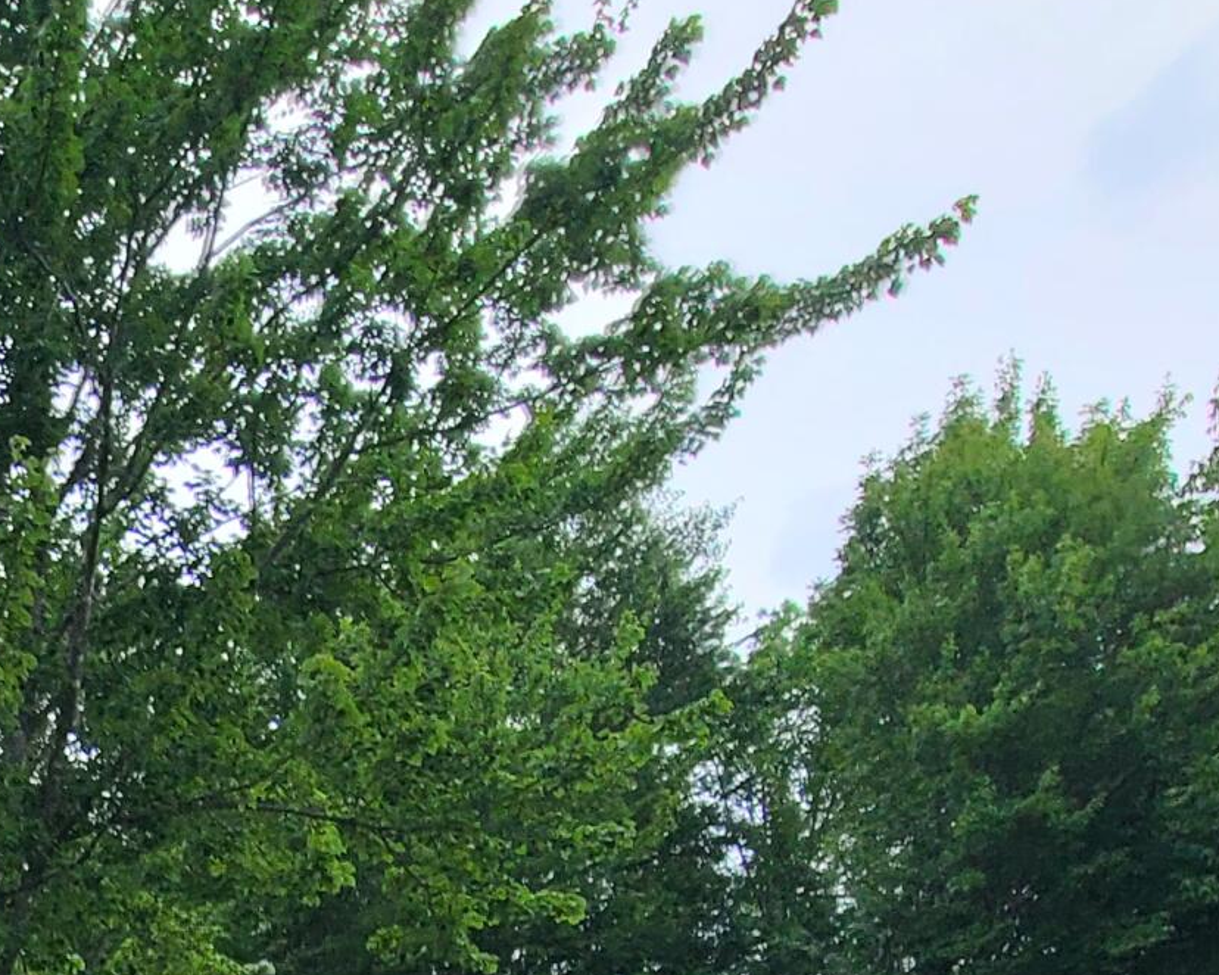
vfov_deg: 23.4
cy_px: 1592
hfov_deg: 30.0
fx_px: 1659
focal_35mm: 46
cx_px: -449
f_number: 2.2
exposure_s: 1/788
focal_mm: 2.2
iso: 50
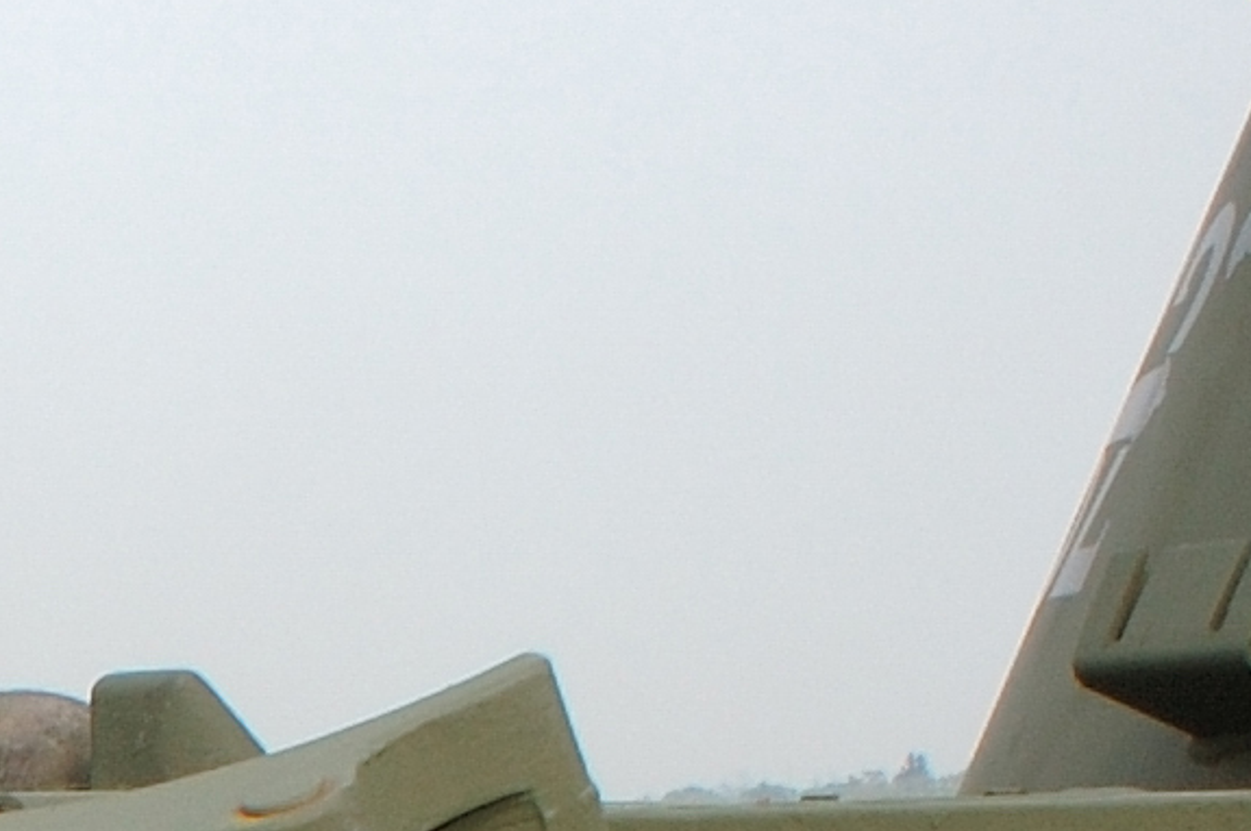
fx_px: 5449
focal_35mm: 157
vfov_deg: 8.1
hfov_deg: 11.9
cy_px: 1971
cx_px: -1107
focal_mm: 20
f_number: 13
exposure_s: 1/125
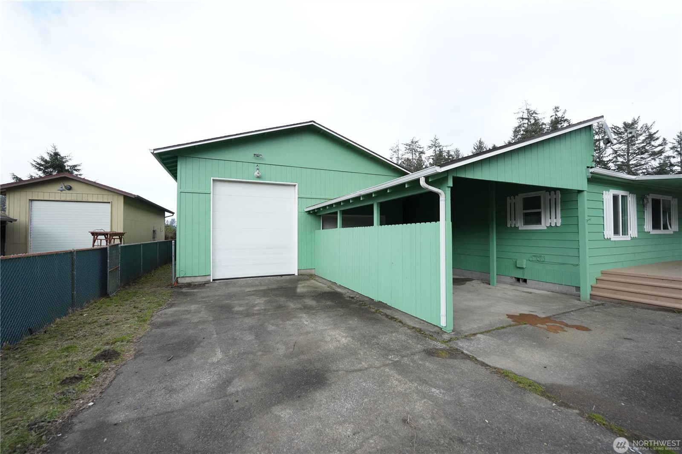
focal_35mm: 14
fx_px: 265
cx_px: 341
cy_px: 227
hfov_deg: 104.3
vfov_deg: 81.2
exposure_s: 1/8000
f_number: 4
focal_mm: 14
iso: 3200
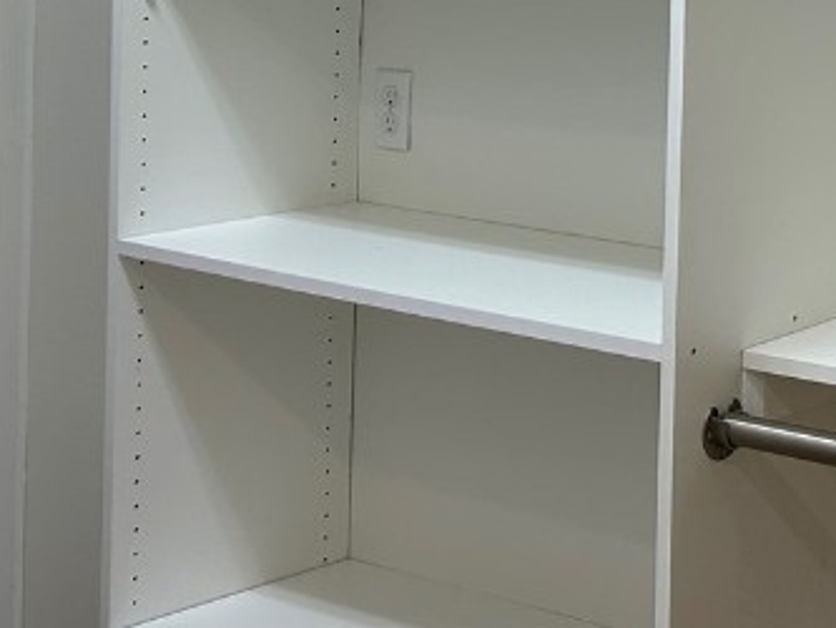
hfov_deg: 23.2
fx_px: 1933
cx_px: 874
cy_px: -95
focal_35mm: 80
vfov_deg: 17.7
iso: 80
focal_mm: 5.7
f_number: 1.5
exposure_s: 1/120
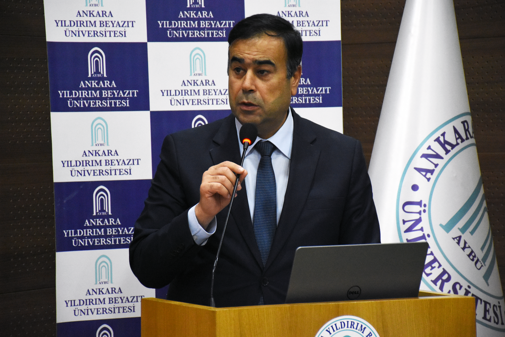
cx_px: 252
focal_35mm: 168
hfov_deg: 12.2
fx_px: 2356
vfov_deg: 8.2
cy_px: 168
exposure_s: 1/80
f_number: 5.6
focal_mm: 112
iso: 4000
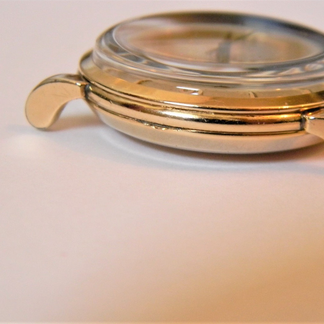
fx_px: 1048
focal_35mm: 99
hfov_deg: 17.5
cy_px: 163
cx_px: 201
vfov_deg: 17.6
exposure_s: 1/14.8
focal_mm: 15.1
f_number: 4.5
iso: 400
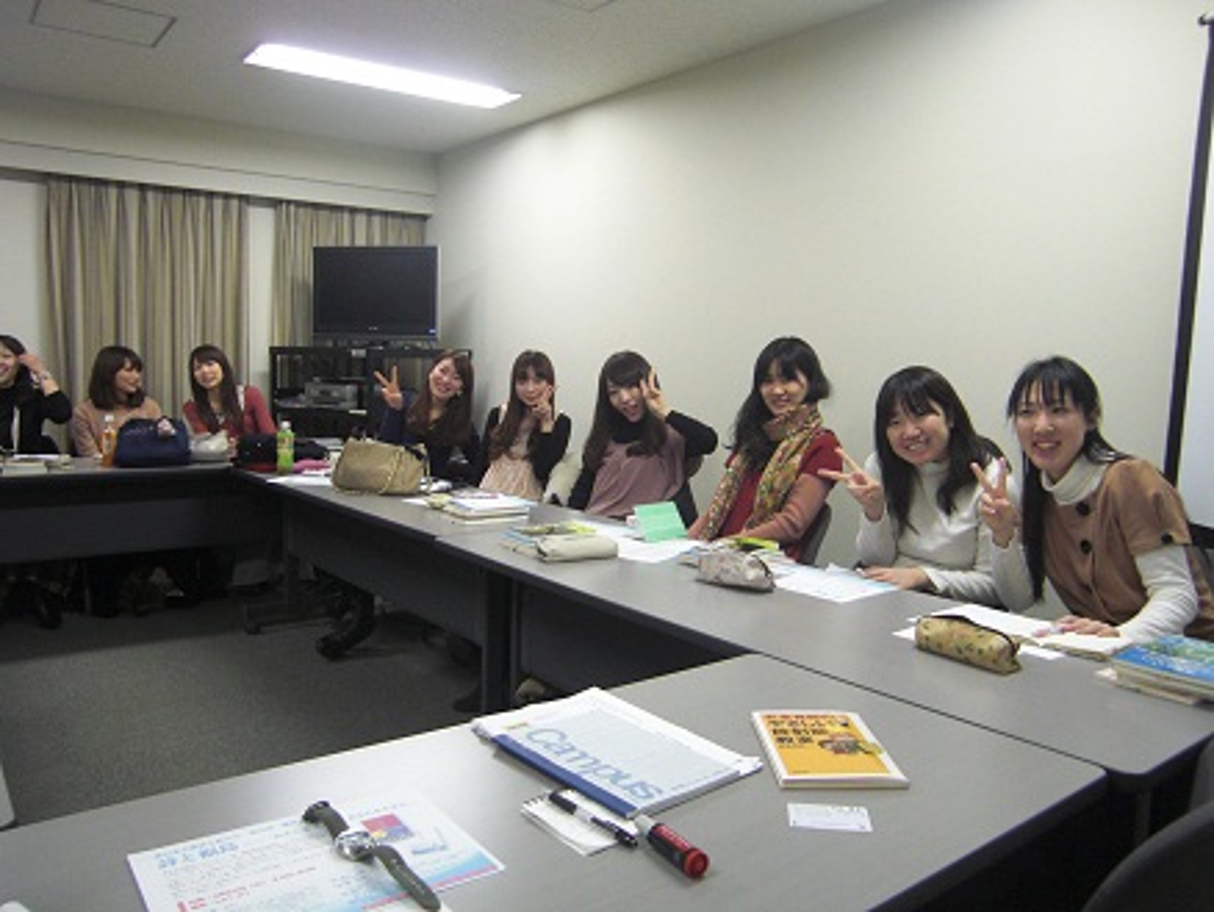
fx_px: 983
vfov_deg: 49.8
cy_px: 456
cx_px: 607
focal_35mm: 28
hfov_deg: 63.4
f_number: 2.6
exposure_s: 1/30
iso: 200
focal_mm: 4.9
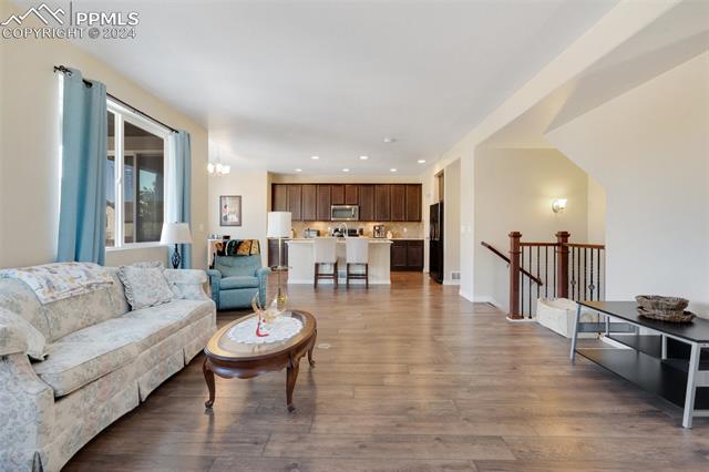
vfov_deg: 73.7
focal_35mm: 16
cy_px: 236
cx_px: 354
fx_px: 315
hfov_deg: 96.8
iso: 1250
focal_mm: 16
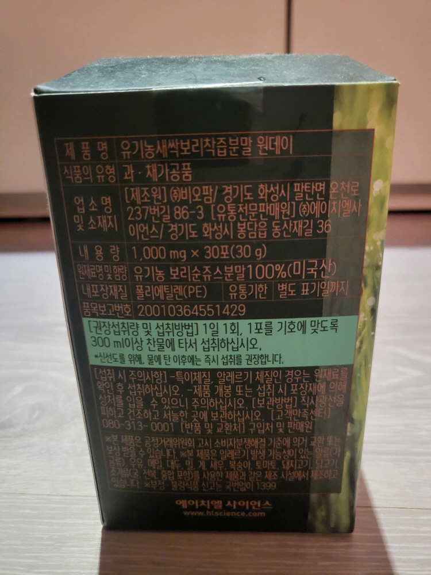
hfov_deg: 53.1
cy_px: 288
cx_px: 216
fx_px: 432
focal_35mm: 26
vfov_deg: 67.3
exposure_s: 1/24
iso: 1600
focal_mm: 4.25
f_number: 1.8
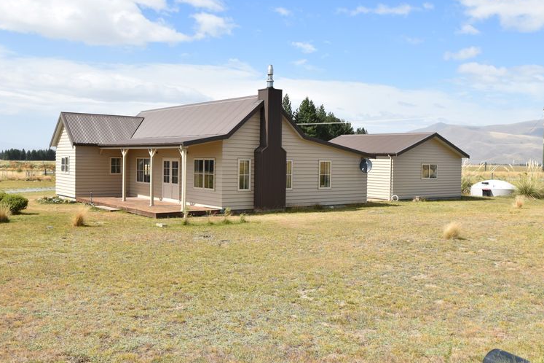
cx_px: 275
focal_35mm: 37
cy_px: 182
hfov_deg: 51.9
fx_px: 559
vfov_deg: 35.9
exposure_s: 1/400
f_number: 10
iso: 200
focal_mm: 24
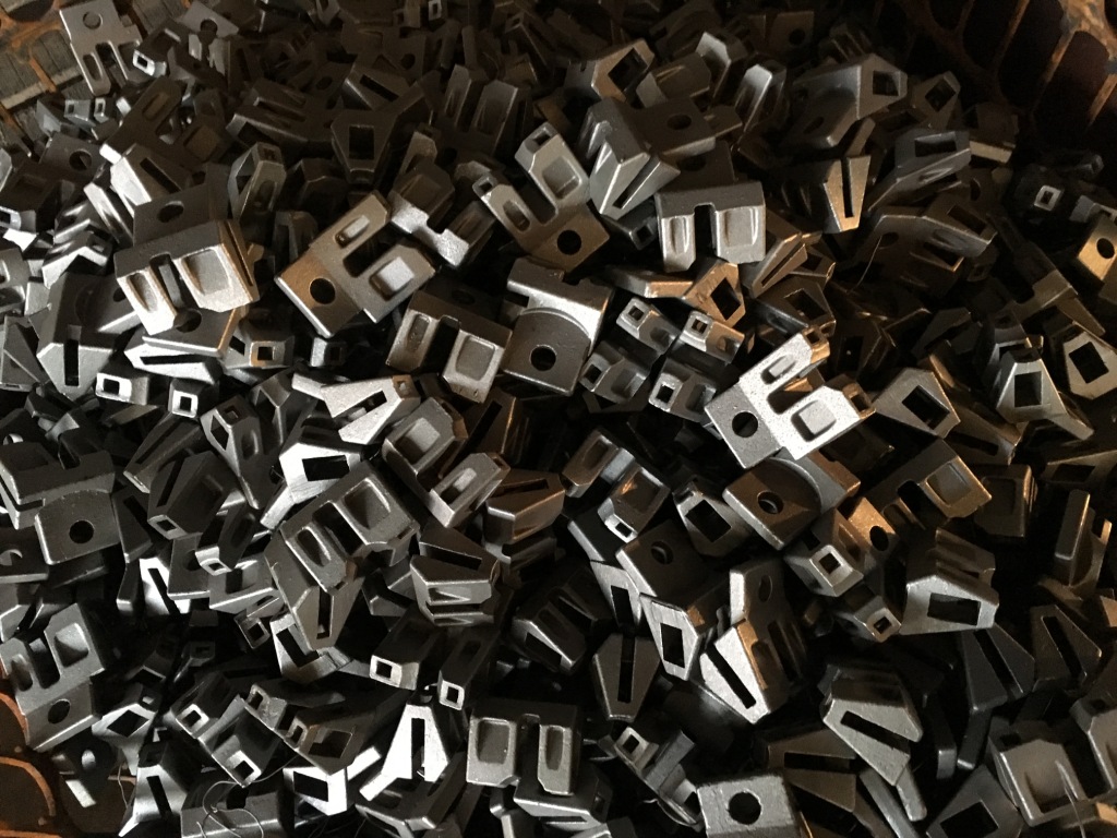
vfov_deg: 48.2
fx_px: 936
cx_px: 558
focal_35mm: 29
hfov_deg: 61.7
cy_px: 419
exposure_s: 1/17
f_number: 2.2
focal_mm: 4.15
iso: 320
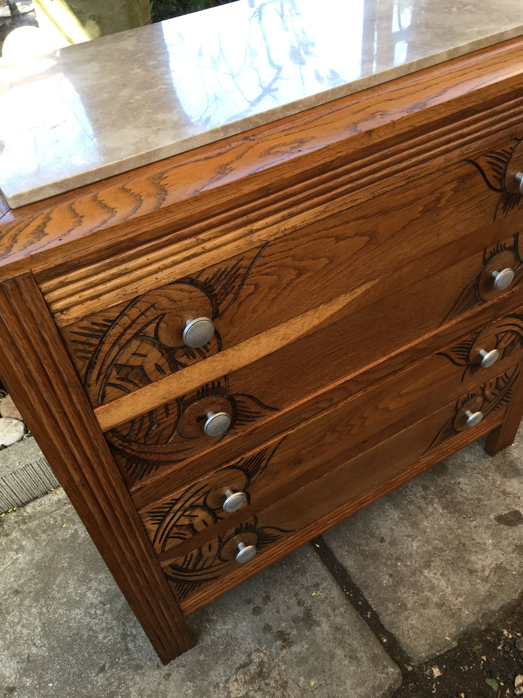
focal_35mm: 29
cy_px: 349
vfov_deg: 61.7
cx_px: 262
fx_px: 584
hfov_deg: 48.2
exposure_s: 1/100
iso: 40
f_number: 2.2
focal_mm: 4.15
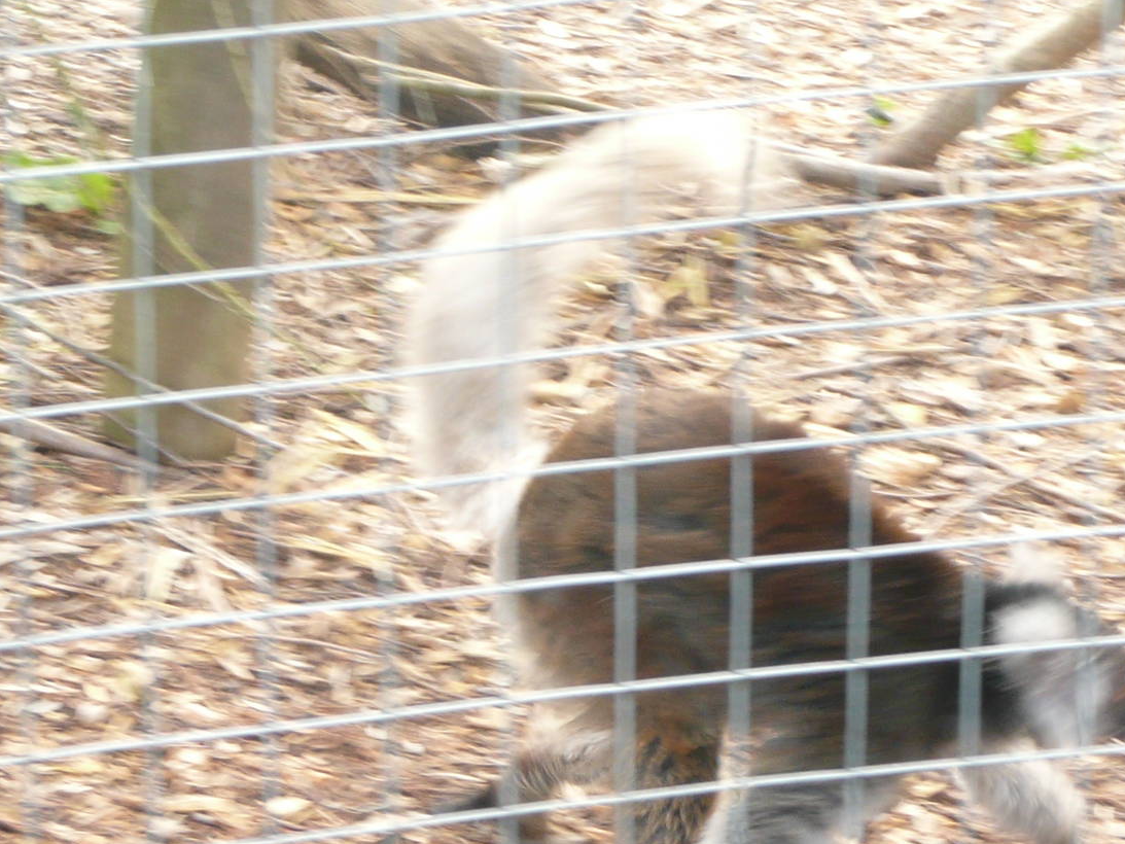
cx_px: 361
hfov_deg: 10.8
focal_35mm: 183
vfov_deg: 8.1
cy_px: 444
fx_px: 5948
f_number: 4.7
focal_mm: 13.7
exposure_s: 1/30
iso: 125
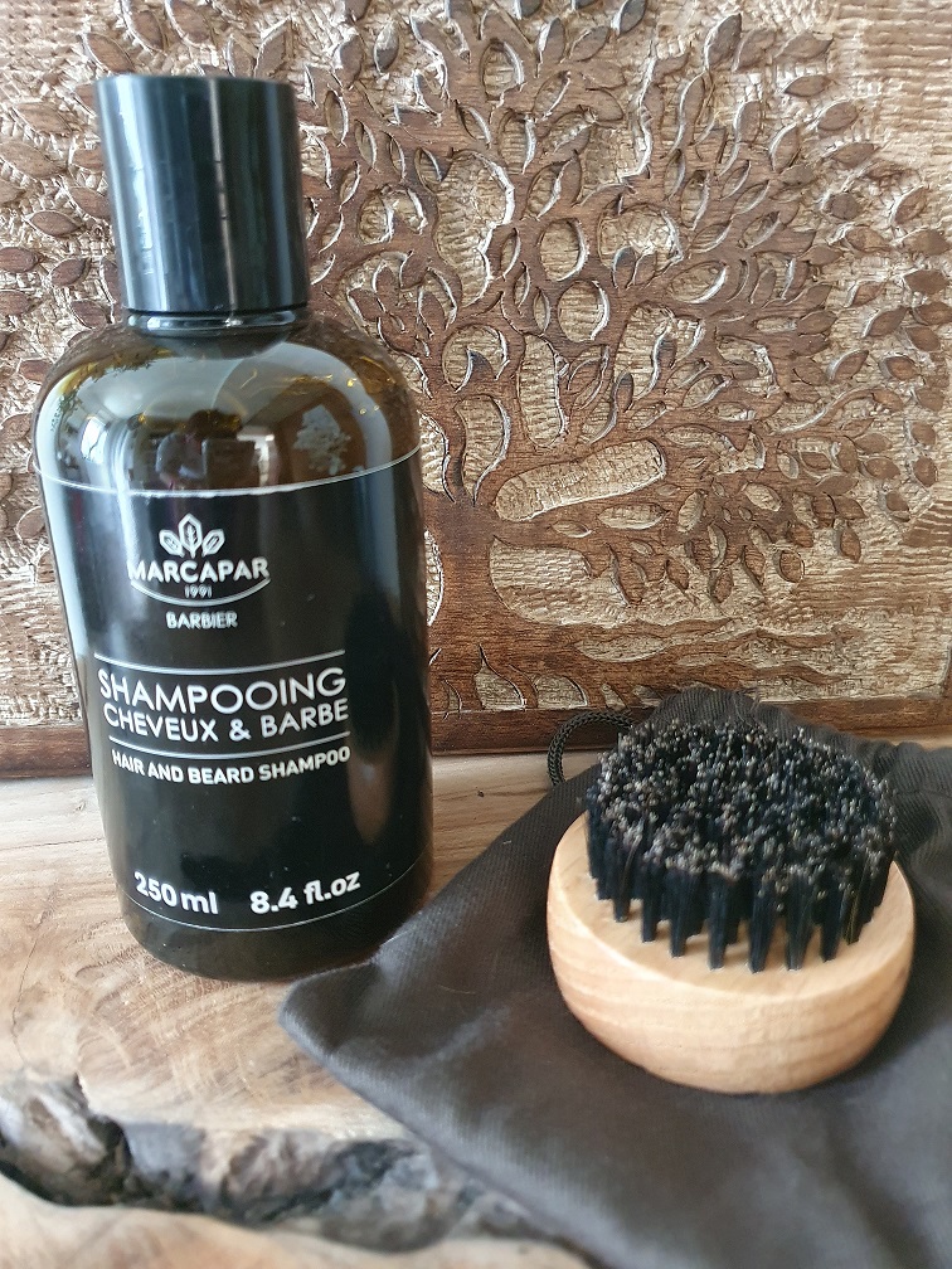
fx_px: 953
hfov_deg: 53.1
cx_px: 476
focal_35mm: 26
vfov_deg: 67.3
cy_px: 634
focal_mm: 4.32
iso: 640
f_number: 1.5
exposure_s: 1/33
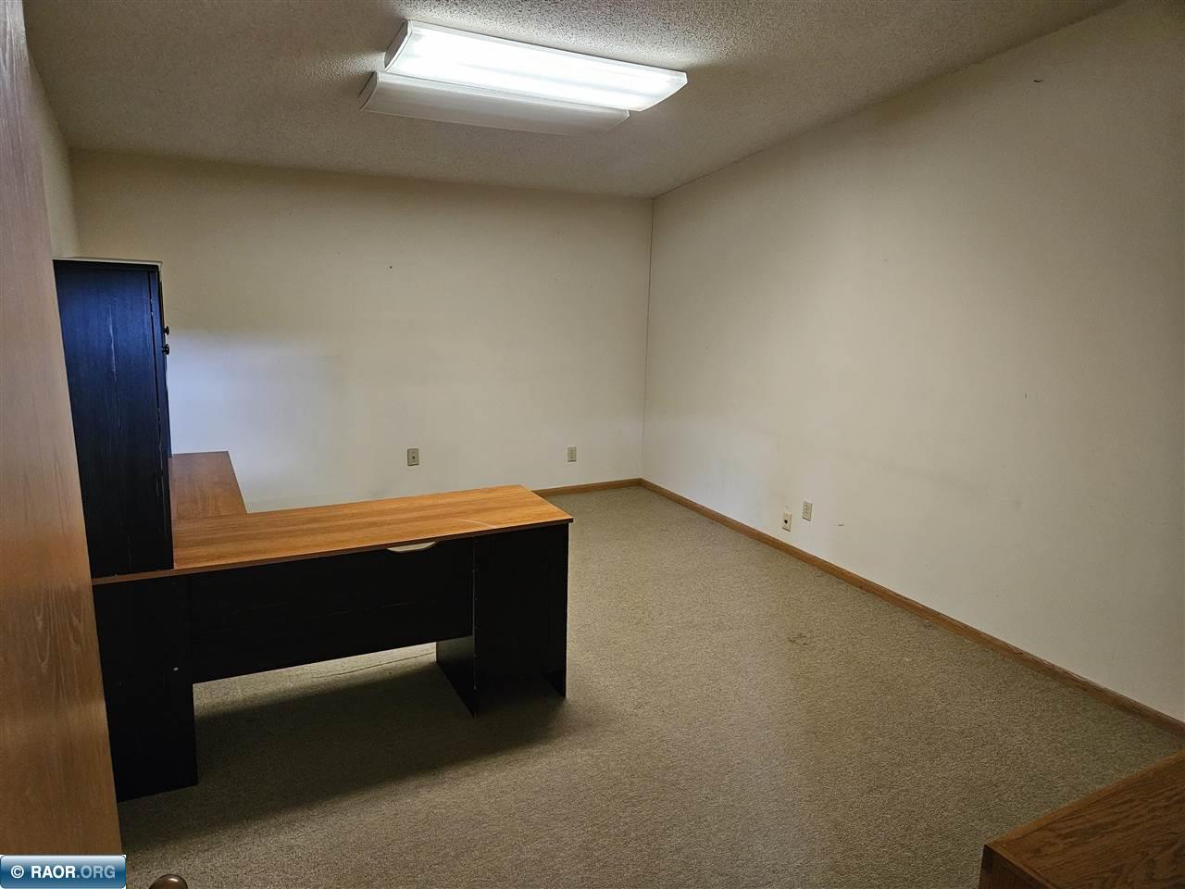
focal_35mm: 23
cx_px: 592
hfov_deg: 73.9
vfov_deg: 58.9
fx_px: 787
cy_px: 444
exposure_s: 1/60
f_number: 1.8
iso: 800
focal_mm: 5.4
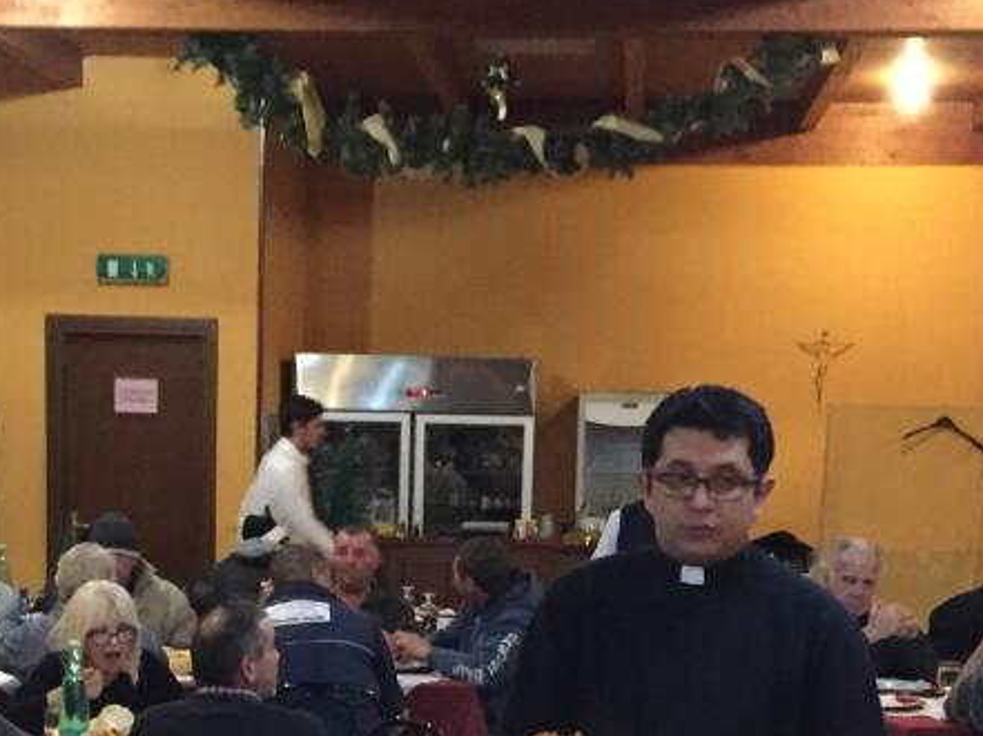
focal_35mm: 79
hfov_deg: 24.7
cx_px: 363
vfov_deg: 17.7
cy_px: 885
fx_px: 2242
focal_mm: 4.15
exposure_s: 1/17
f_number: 2.2
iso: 400
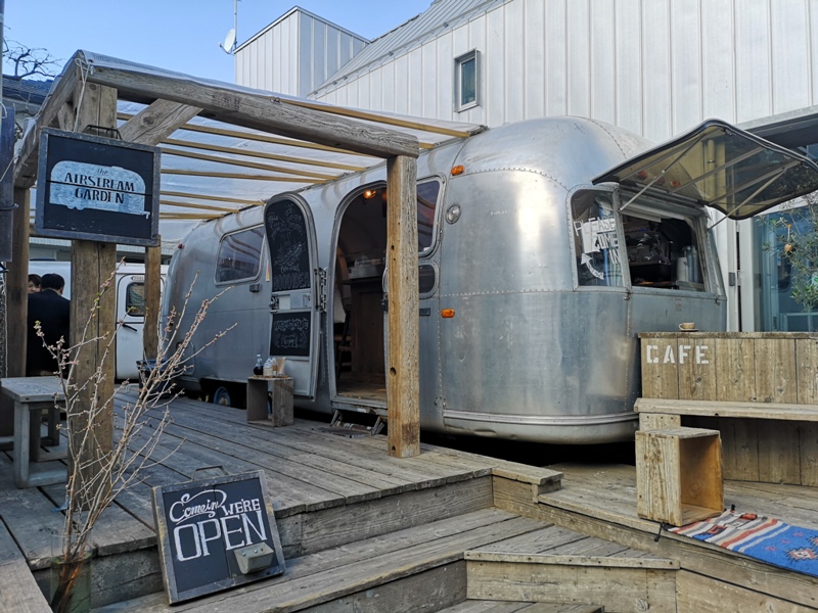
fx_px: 638
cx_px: 409
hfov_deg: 65.3
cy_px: 306
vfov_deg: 51.4
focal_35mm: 27
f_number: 1.8
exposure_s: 1/664
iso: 50
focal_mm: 3.95
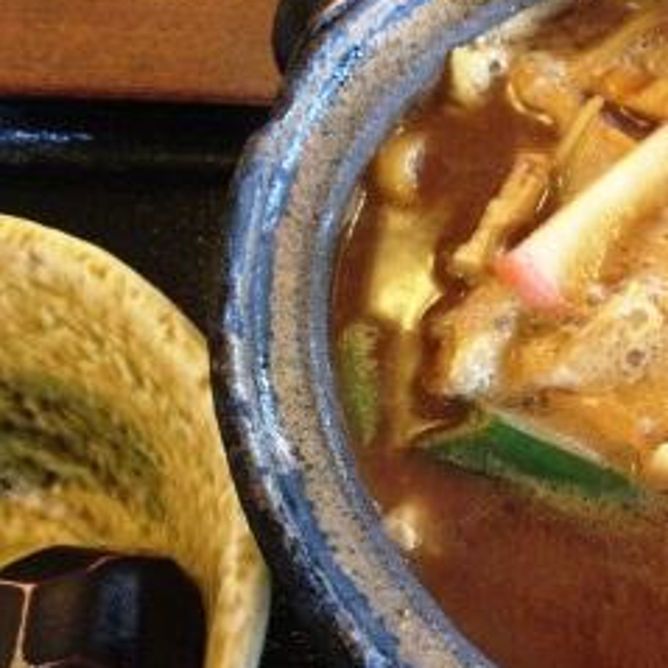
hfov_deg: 28.2
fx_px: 1266
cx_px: 623
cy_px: 296
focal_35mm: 58
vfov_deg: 29.5
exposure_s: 1/15
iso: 500
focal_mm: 4.28
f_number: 2.4
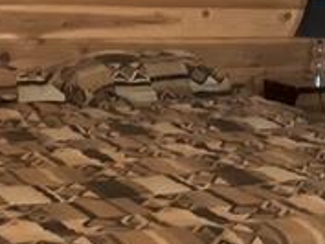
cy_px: 154
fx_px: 986
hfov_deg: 18.5
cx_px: 281
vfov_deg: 14.1
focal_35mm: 105
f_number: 1.8
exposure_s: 1/30
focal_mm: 3
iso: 400
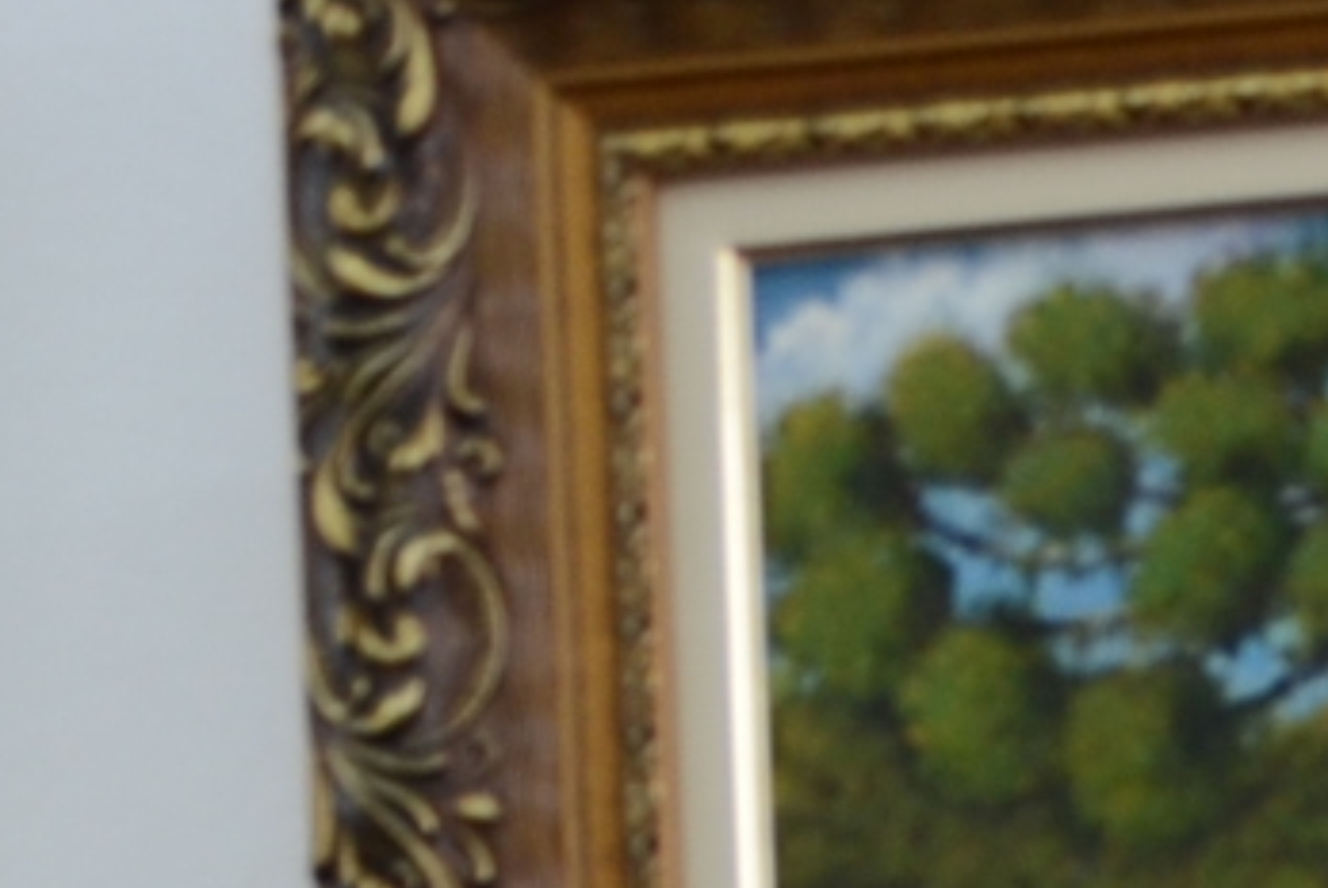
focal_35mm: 199
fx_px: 7347
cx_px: 2044
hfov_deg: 10.0
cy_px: 2672
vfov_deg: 6.3
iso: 200
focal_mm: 20
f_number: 4.5
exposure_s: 1/20
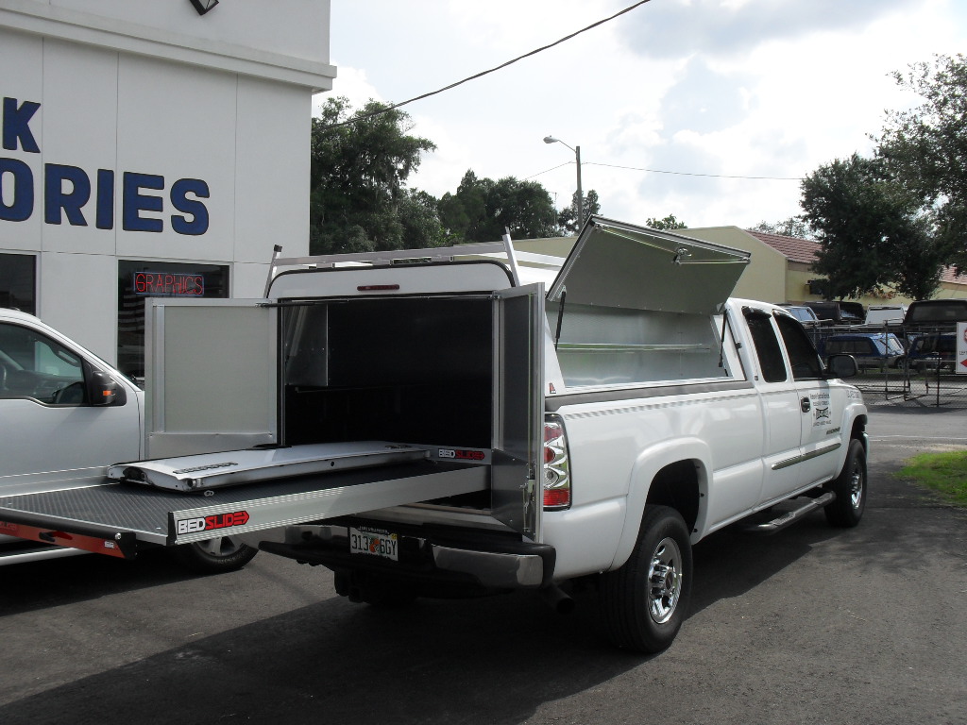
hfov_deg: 52.6
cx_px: 484
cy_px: 362
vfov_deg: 40.7
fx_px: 978
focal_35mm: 35
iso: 100
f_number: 8.4
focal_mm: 6.3
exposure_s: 1/250
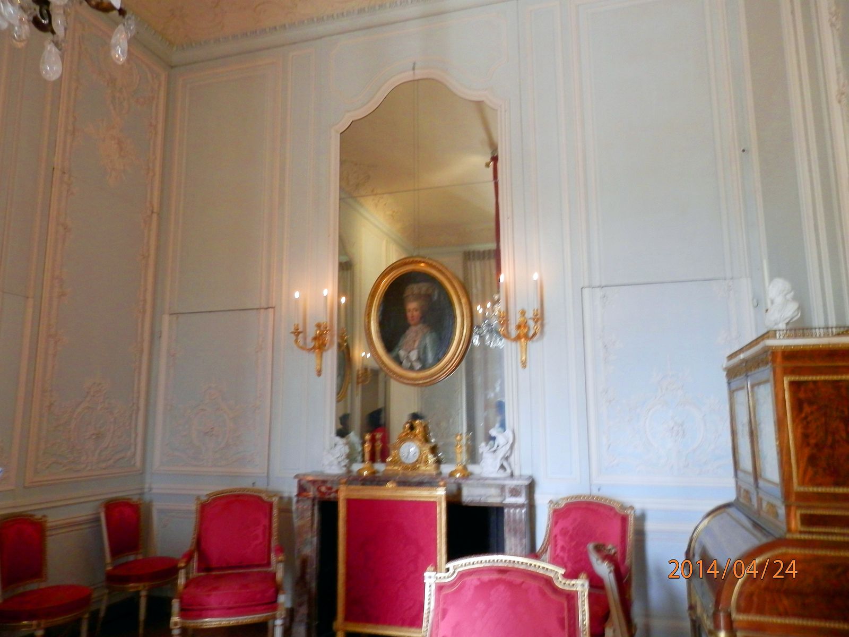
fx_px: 613
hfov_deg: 69.4
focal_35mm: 25
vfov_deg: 54.9
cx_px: 424
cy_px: 318
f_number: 3
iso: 200
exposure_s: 1/8
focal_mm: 4.5
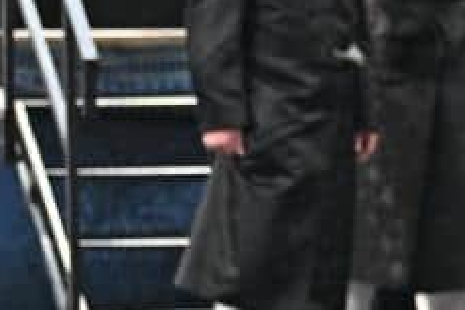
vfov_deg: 2.4
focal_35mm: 581
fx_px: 7509
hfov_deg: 3.5
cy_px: 133
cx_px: 954
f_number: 2.8
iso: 1250
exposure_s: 1/320
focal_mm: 130
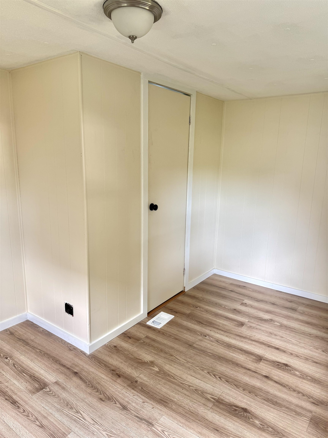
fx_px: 303
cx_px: 164
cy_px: 219
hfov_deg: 56.8
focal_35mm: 24
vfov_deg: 71.6
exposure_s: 1/121
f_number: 1.78
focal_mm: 6.76
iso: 100
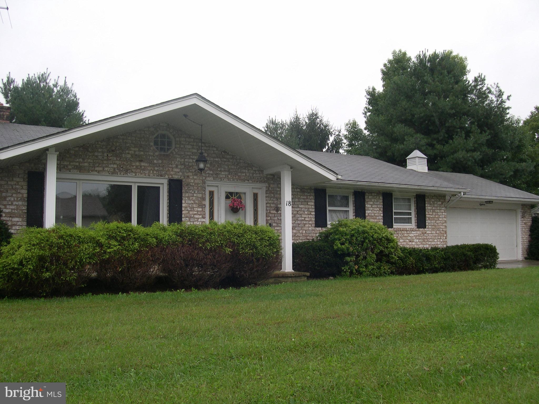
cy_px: 202
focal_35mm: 38
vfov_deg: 37.7
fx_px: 592
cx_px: 270
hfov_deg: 49.0
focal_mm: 8
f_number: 7.6
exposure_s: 1/85.1
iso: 100
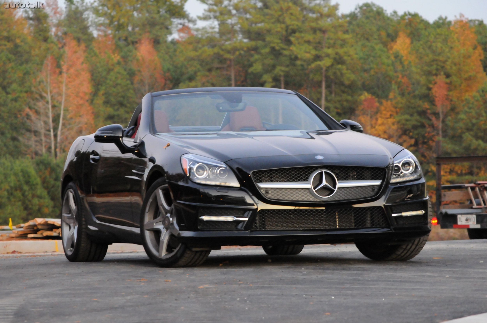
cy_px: 162
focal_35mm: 183
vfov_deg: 7.5
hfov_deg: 11.2
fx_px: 2473
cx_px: 244
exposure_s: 1/20
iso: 3200
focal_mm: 122
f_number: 9
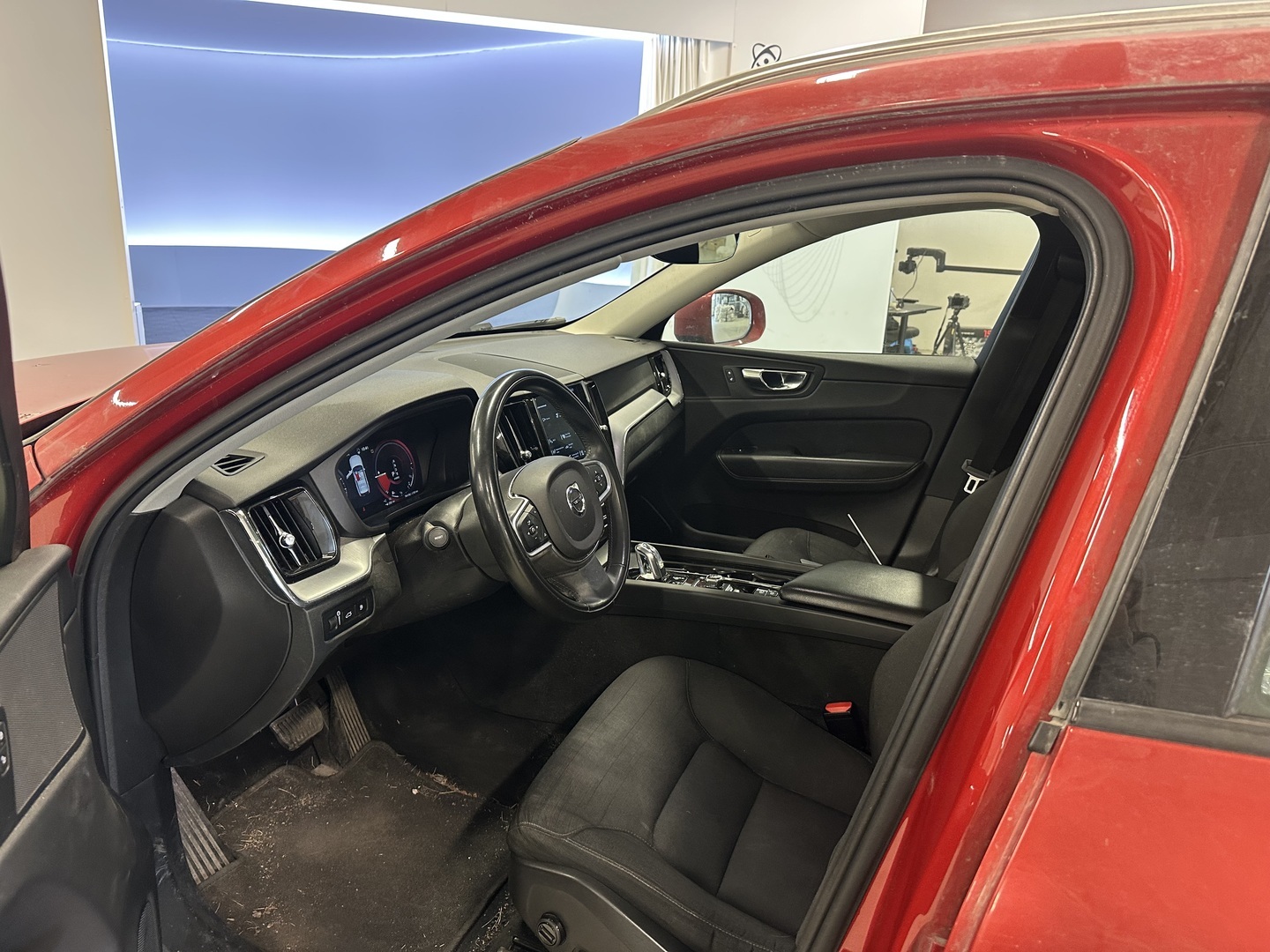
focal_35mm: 24
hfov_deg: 71.6
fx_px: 881
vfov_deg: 56.8
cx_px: 635
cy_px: 476
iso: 250
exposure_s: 1/50
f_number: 1.78
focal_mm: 6.86
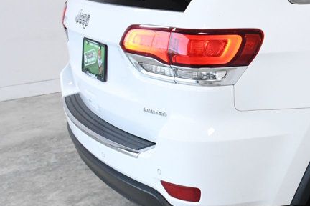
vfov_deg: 21.2
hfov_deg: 27.9
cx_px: 362
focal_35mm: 64
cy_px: 77
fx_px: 551
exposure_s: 1/320
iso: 2500
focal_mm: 18
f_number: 9
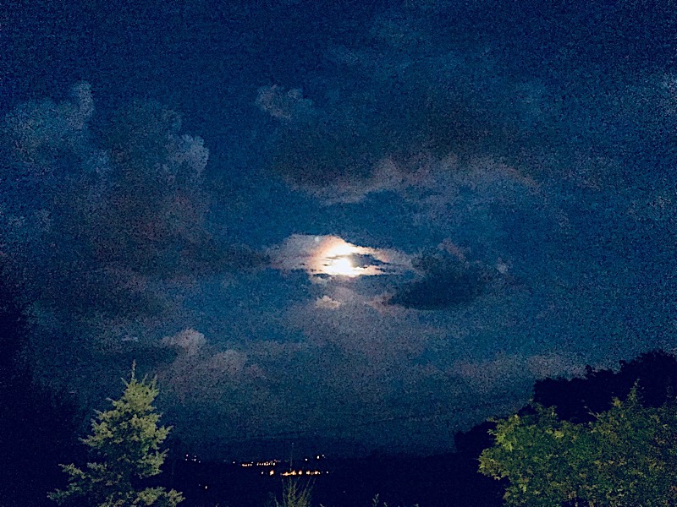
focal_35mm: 28
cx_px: 338
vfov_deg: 49.7
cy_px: 254
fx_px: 548
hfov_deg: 63.4
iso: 1250
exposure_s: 1/17
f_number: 1.8
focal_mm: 3.99
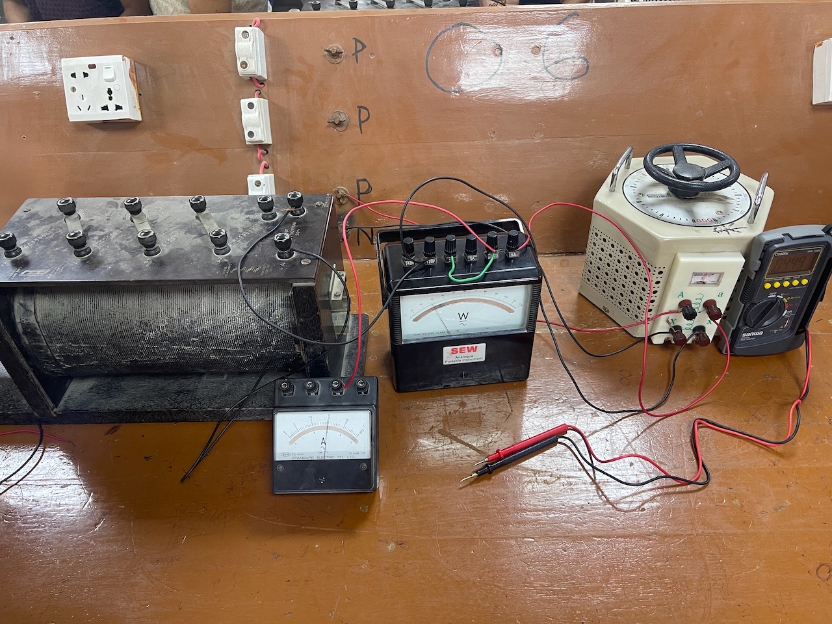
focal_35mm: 26
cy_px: 312
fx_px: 625
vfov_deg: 53.1
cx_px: 416
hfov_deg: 67.3
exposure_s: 1/50
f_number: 1.6
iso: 160
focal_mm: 5.1
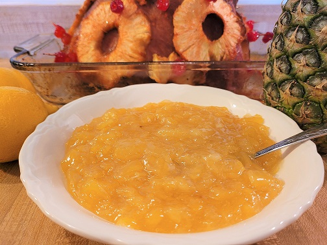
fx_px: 246
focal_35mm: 26
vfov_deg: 53.1
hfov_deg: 67.3
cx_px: 164
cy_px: 122
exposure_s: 1/40
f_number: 1.8
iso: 160
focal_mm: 5.4
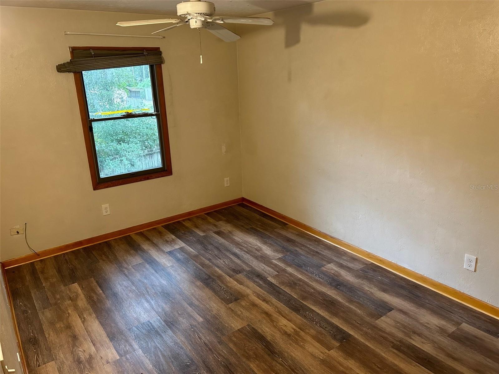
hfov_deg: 67.3
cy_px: 187
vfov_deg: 53.1
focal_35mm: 26
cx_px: 250
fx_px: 375
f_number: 1.5
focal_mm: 5.7
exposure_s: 1/60
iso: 320
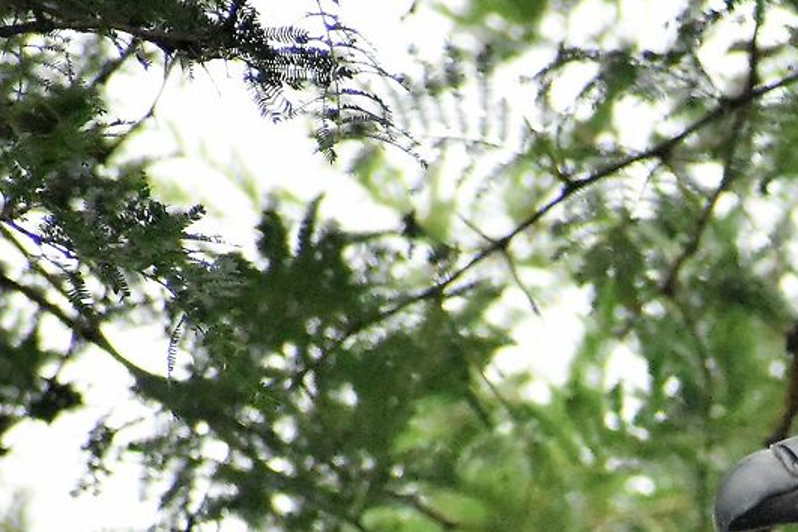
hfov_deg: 1.0
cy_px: 983
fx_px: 45083
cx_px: 1426
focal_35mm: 2034
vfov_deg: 0.7
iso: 5000
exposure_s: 1/400
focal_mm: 300
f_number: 6.3
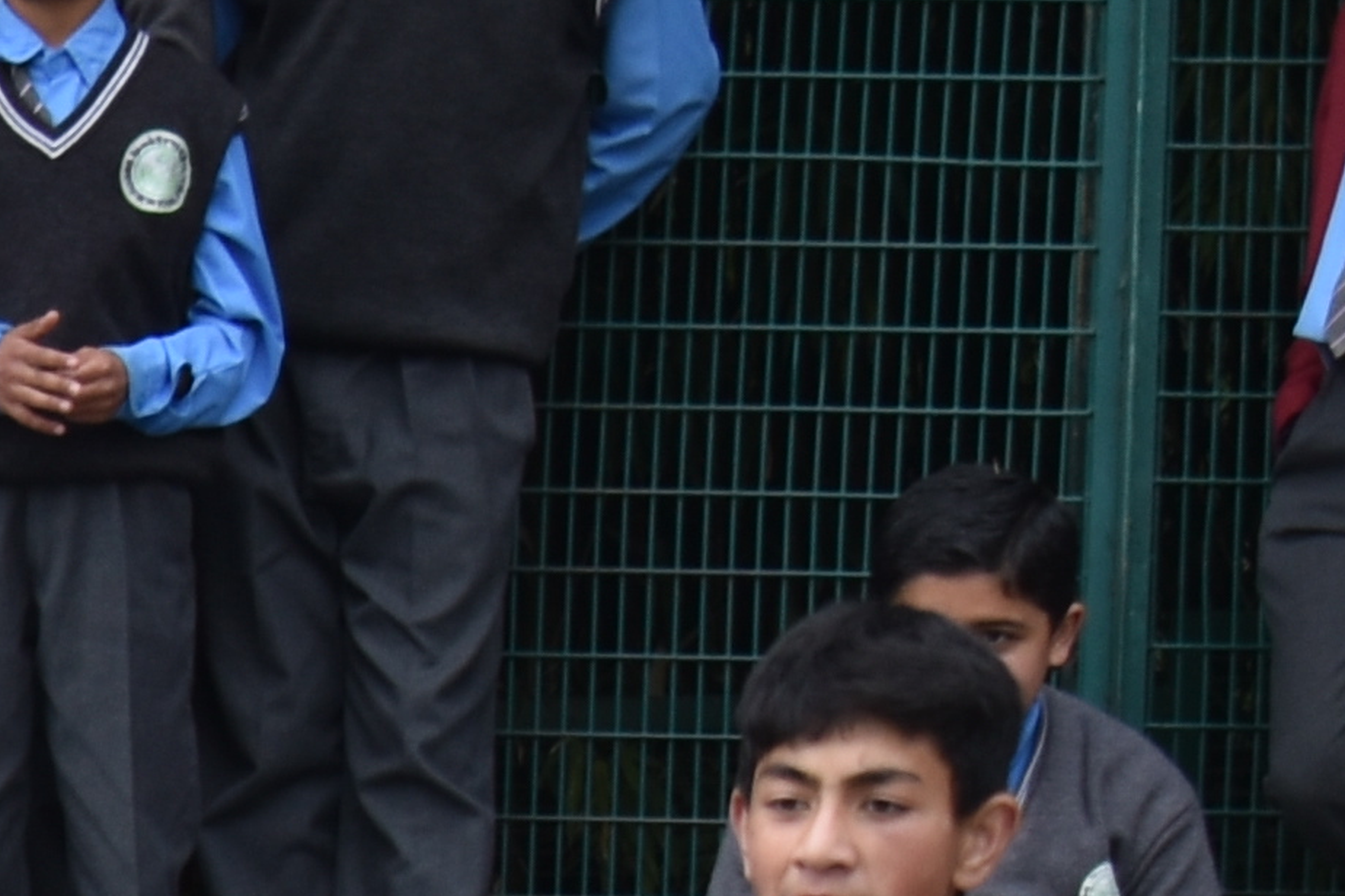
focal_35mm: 448
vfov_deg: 3.0
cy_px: 2767
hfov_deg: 4.4
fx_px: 16736
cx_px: -2723
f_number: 5.3
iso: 110
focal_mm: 46
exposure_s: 1/160
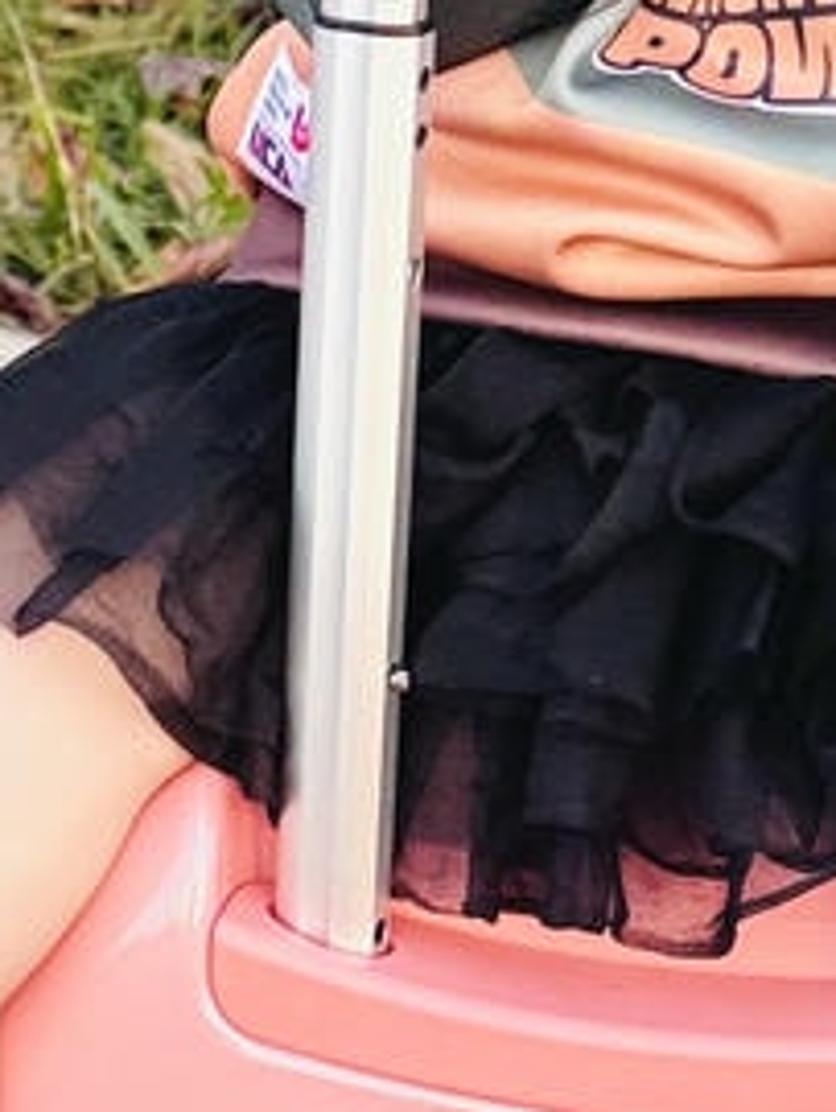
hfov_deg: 10.4
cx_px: 62
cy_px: 523
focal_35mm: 142
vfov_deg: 13.9
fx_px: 4565
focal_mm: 6.86
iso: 50
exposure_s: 1/121
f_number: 1.78
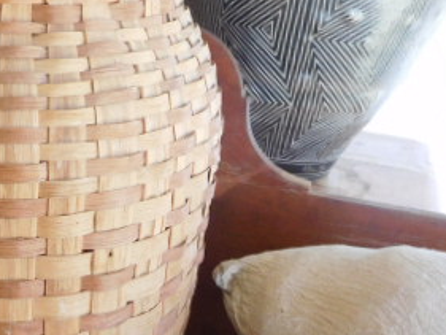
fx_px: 735
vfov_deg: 25.5
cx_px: -13
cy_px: 224
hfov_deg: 31.0
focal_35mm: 57
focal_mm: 4.5
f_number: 3.4
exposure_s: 1/30
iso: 220
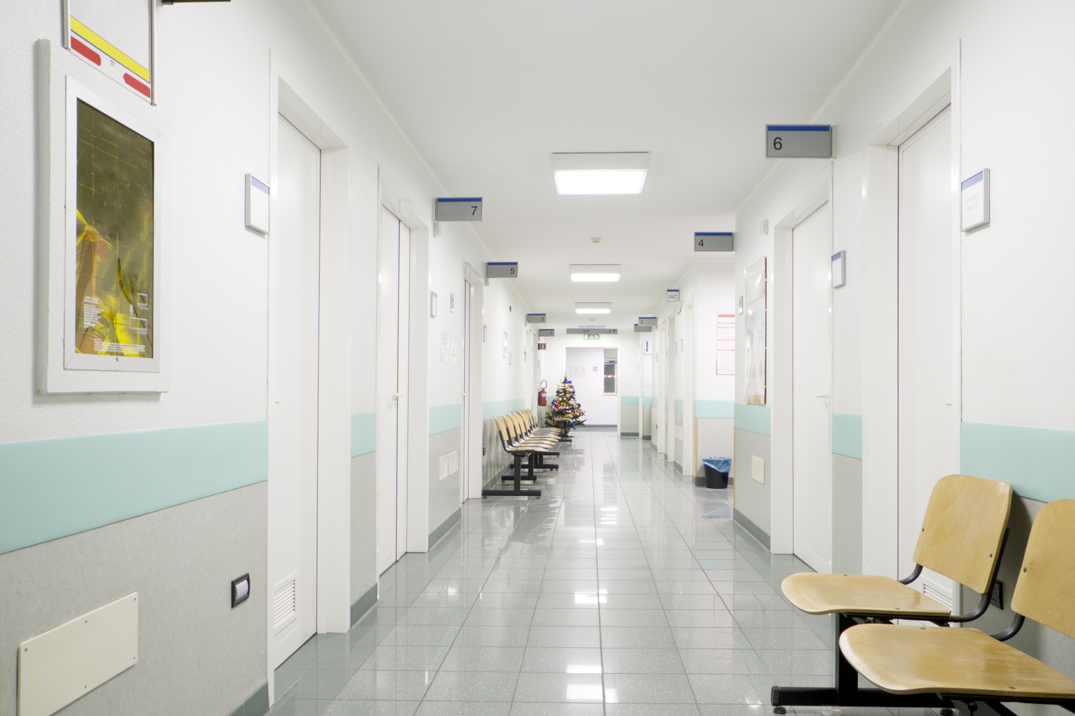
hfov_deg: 67.4
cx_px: 538
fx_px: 806
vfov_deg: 47.9
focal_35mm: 27
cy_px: 358
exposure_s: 2
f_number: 10
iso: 200
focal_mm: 18
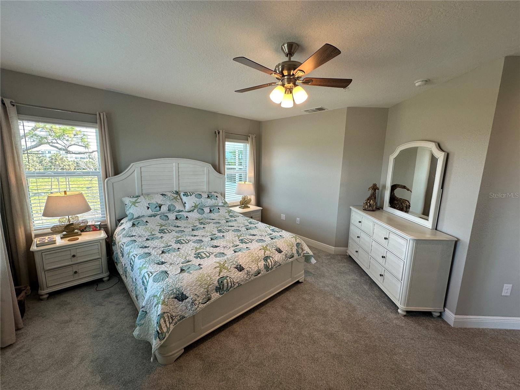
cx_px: 260
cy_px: 195
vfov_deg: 85.7
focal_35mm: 14
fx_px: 210
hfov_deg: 102.1
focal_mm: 2.22
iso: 100
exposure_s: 1/120
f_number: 2.2
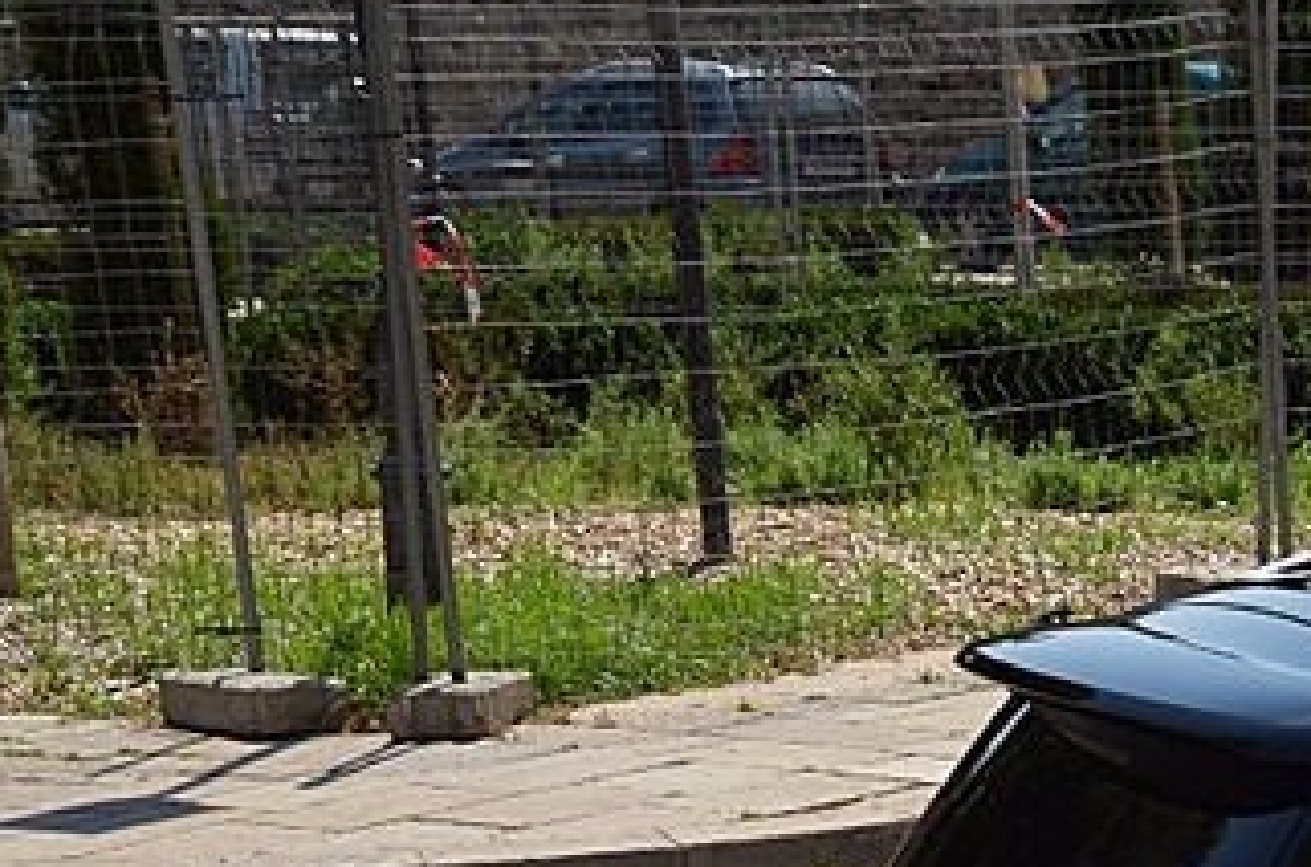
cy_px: 1274
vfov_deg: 8.0
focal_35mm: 167
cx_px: 2308
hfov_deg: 11.5
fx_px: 6067
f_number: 8
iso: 100
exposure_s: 1/250
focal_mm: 28
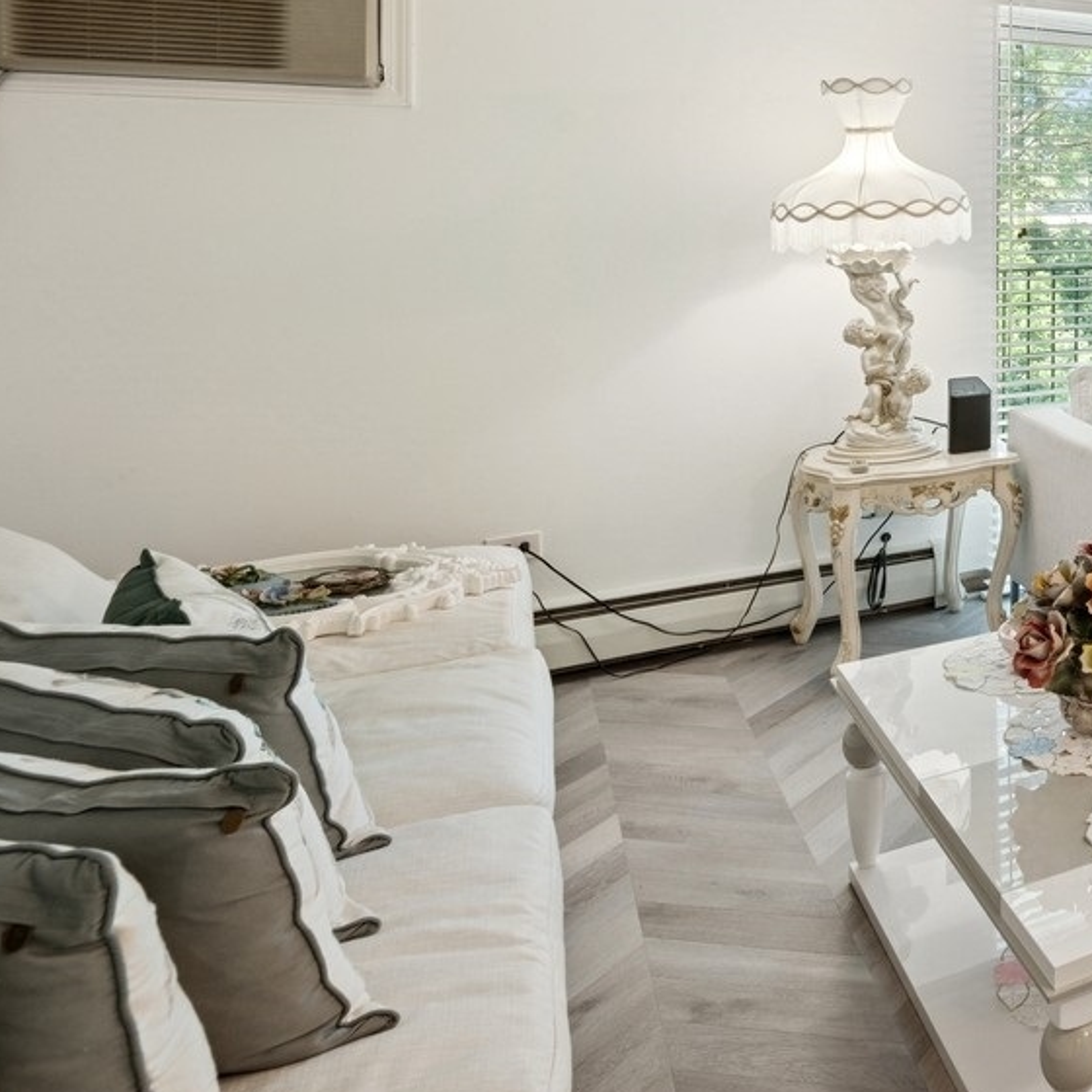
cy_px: 193
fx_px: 1213
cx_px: 1425
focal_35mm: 34
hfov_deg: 34.2
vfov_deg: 45.6
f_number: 9
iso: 200
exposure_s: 1/6
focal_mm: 14
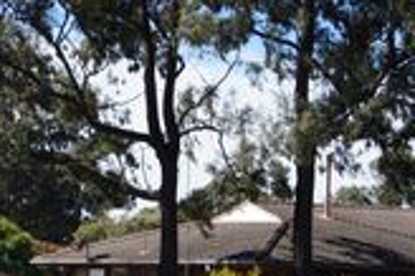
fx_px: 1486
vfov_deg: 10.6
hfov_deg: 15.8
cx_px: 71
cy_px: 143
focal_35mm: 129
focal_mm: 30
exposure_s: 1/80
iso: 100
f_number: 13
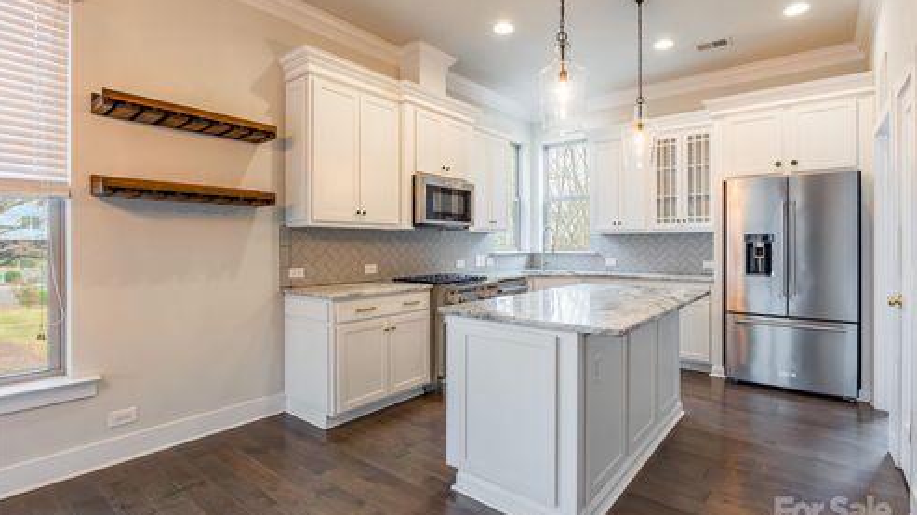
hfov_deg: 94.2
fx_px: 426
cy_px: 272
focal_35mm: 18
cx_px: 459
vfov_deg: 62.3
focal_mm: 11
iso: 800
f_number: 5.6
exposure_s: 1/80
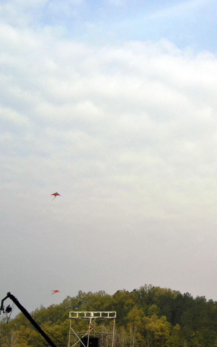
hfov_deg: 22.3
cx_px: 268
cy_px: 178
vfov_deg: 38.2
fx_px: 502
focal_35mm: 53
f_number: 7.1
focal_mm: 22
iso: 400
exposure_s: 1/2000
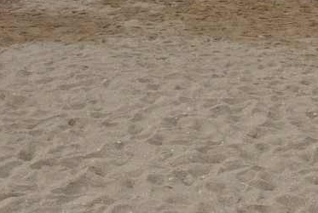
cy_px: -87
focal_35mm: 120
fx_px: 1062
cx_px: 187
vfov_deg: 11.1
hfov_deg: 17.0
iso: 100
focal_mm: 26
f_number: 7.1
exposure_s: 1/200
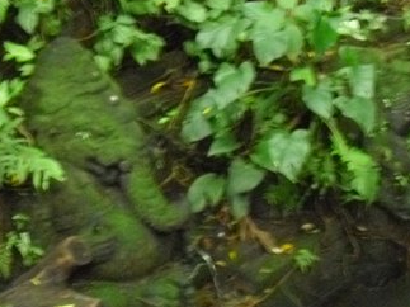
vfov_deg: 13.0
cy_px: 159
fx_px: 1350
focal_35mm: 114
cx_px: 123
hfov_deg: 17.2
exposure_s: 1/8
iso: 800
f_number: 3.1
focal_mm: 7.6
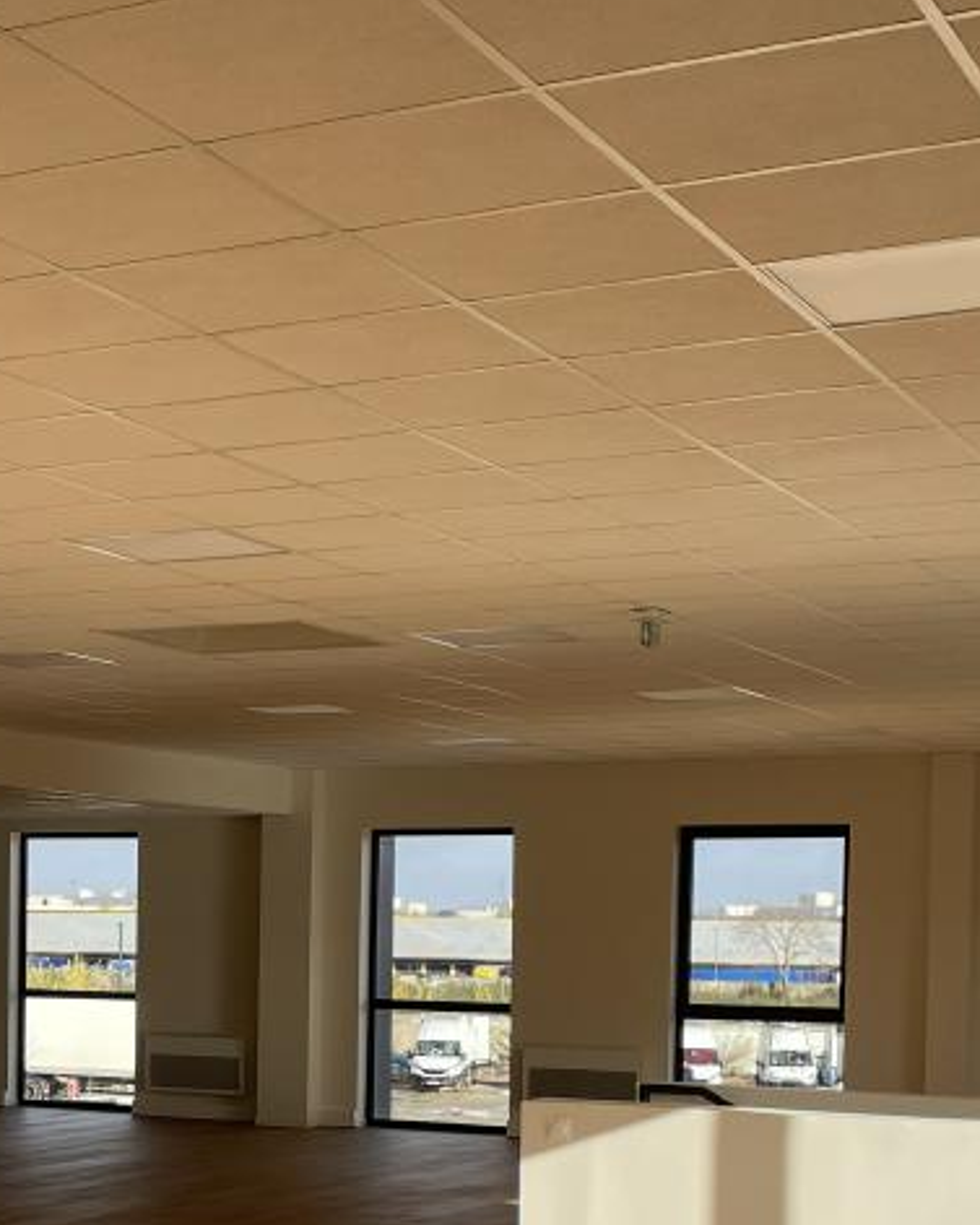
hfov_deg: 21.6
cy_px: 1040
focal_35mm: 69
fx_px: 2501
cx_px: 88
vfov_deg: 26.8
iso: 32
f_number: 1.6
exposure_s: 1/1006
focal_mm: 4.2
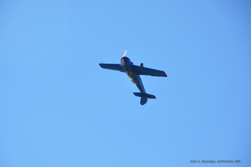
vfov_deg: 7.3
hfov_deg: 11.0
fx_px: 1306
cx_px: 126
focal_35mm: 188
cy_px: 84
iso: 200
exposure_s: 1/250
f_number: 8
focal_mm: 125
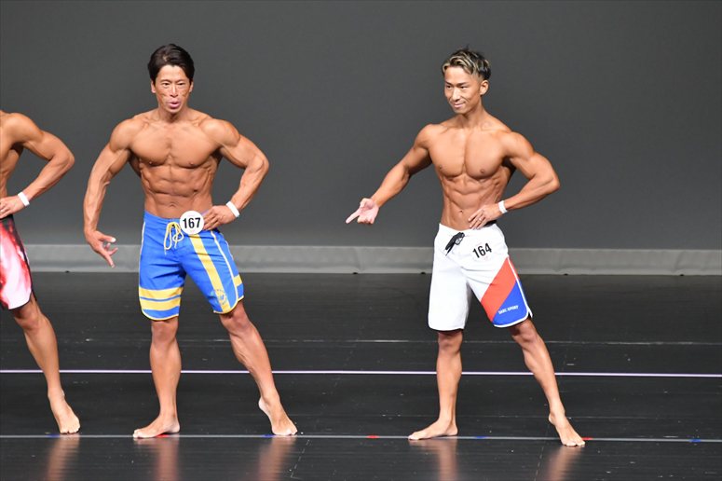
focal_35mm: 345
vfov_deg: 4.0
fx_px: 6916
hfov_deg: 6.0
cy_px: 240
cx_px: 361
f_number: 5.6
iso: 5000
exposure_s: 1/400
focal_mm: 230
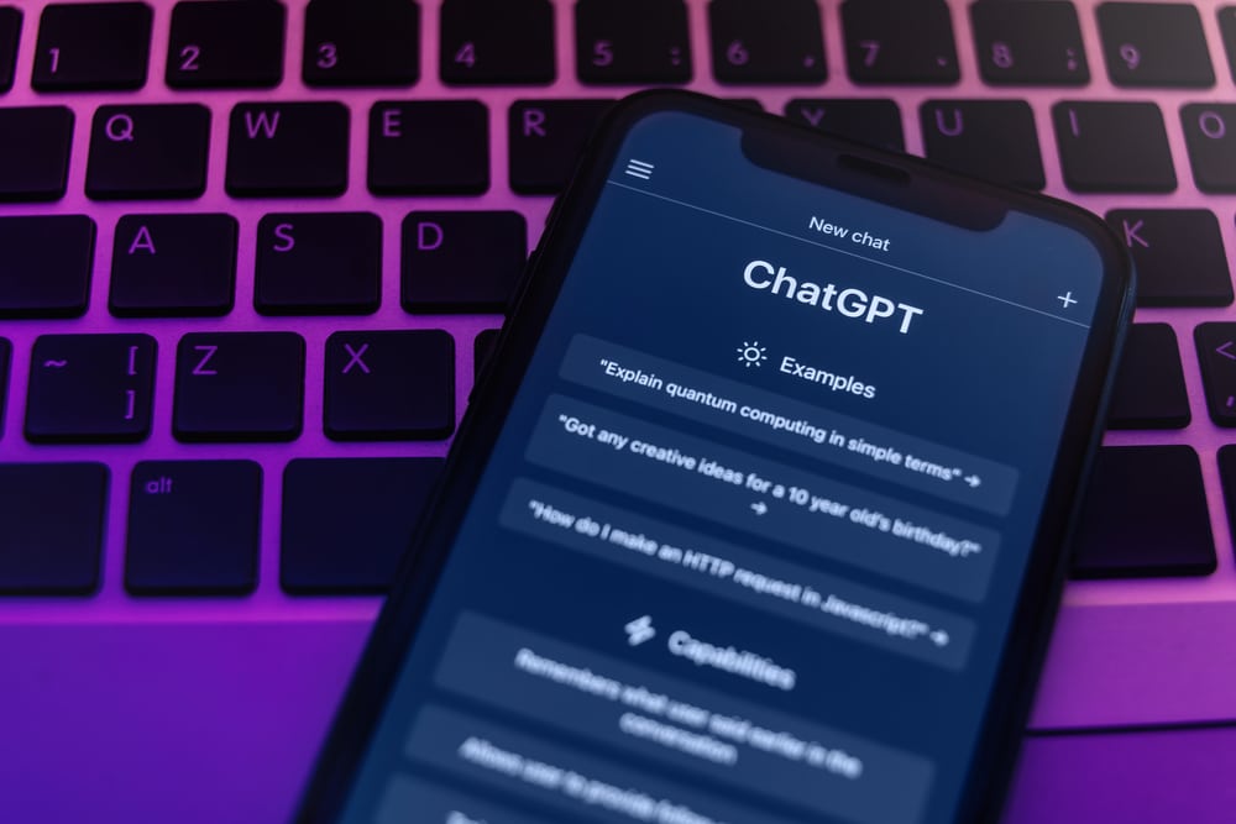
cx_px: 618
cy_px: 412
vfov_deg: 26.5
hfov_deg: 38.9
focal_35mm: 51
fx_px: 1751
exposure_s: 1/20
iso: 500
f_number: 4
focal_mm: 51
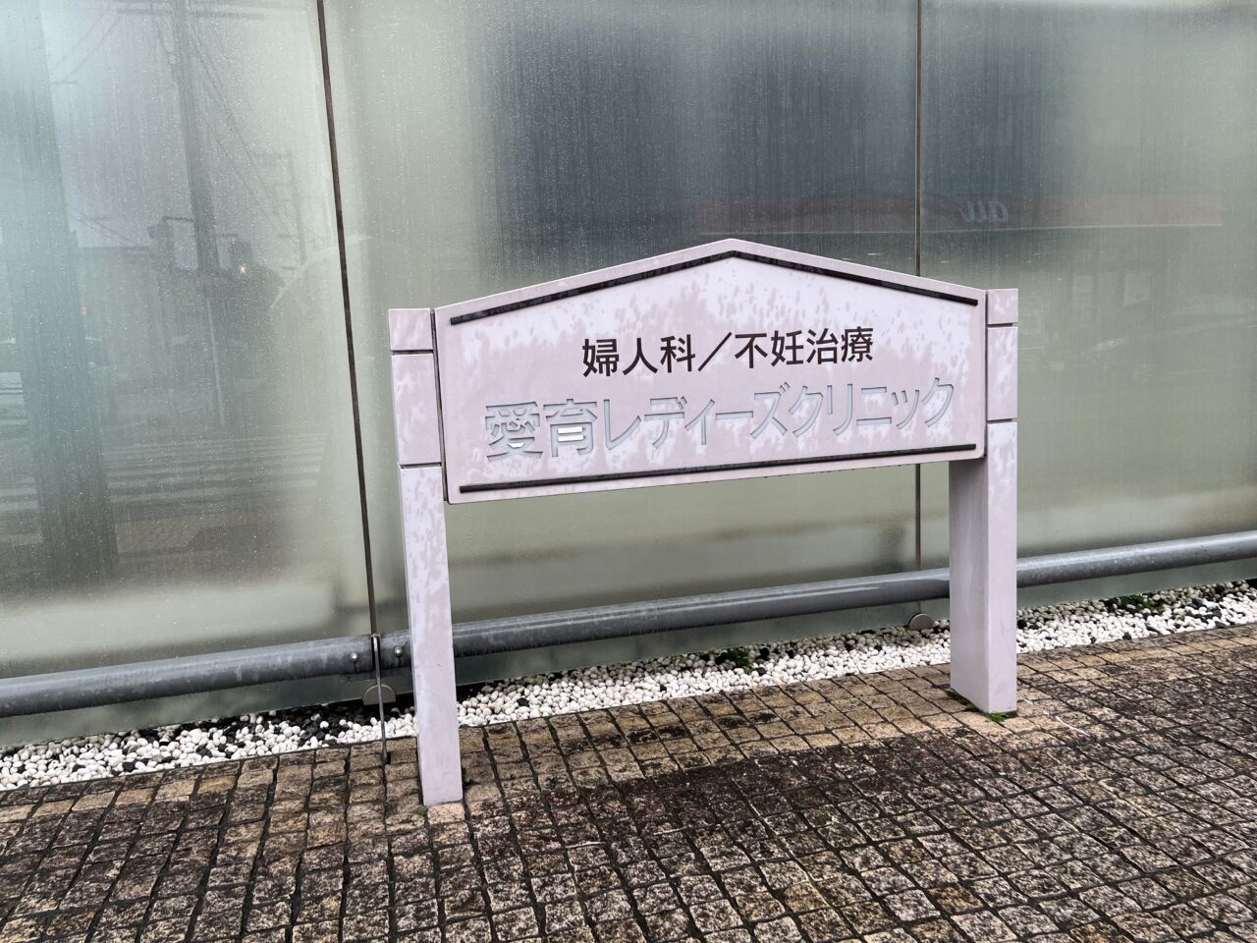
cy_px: 472
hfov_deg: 67.3
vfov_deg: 53.1
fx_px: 944
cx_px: 628
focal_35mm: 26
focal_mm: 5.1
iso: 40
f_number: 1.6
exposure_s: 1/181
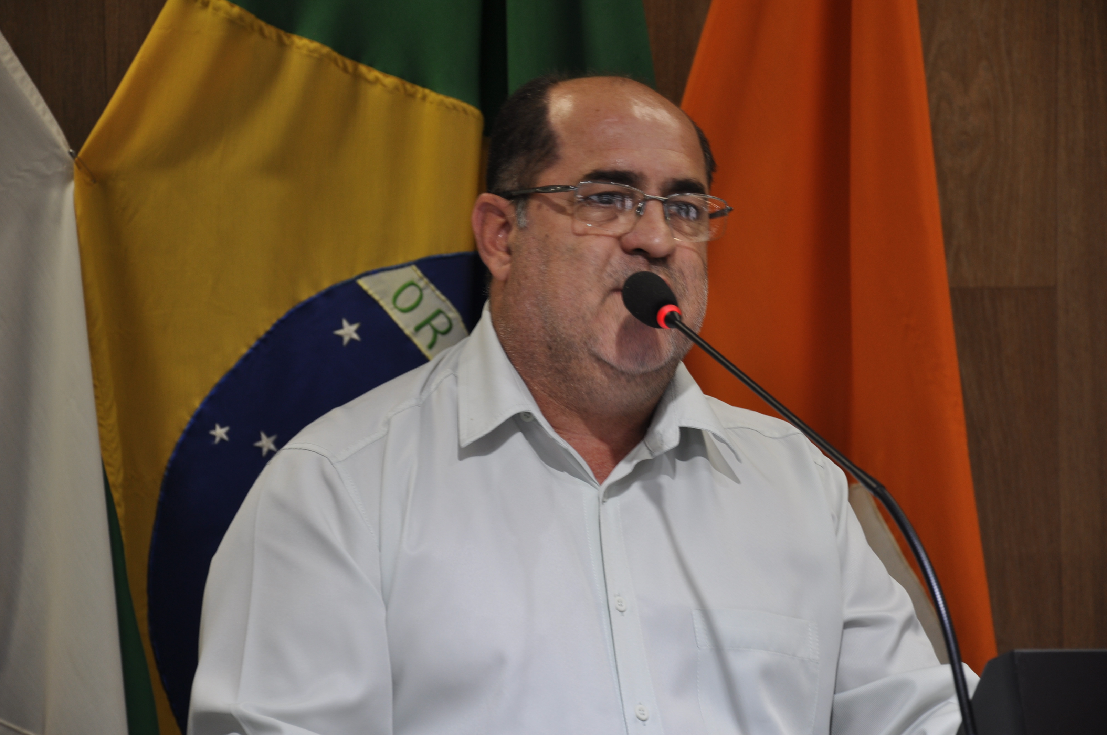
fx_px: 4238
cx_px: 554
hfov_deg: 14.9
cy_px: 368
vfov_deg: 9.9
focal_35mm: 138
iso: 200
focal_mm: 92
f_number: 5.6
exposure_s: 1/20
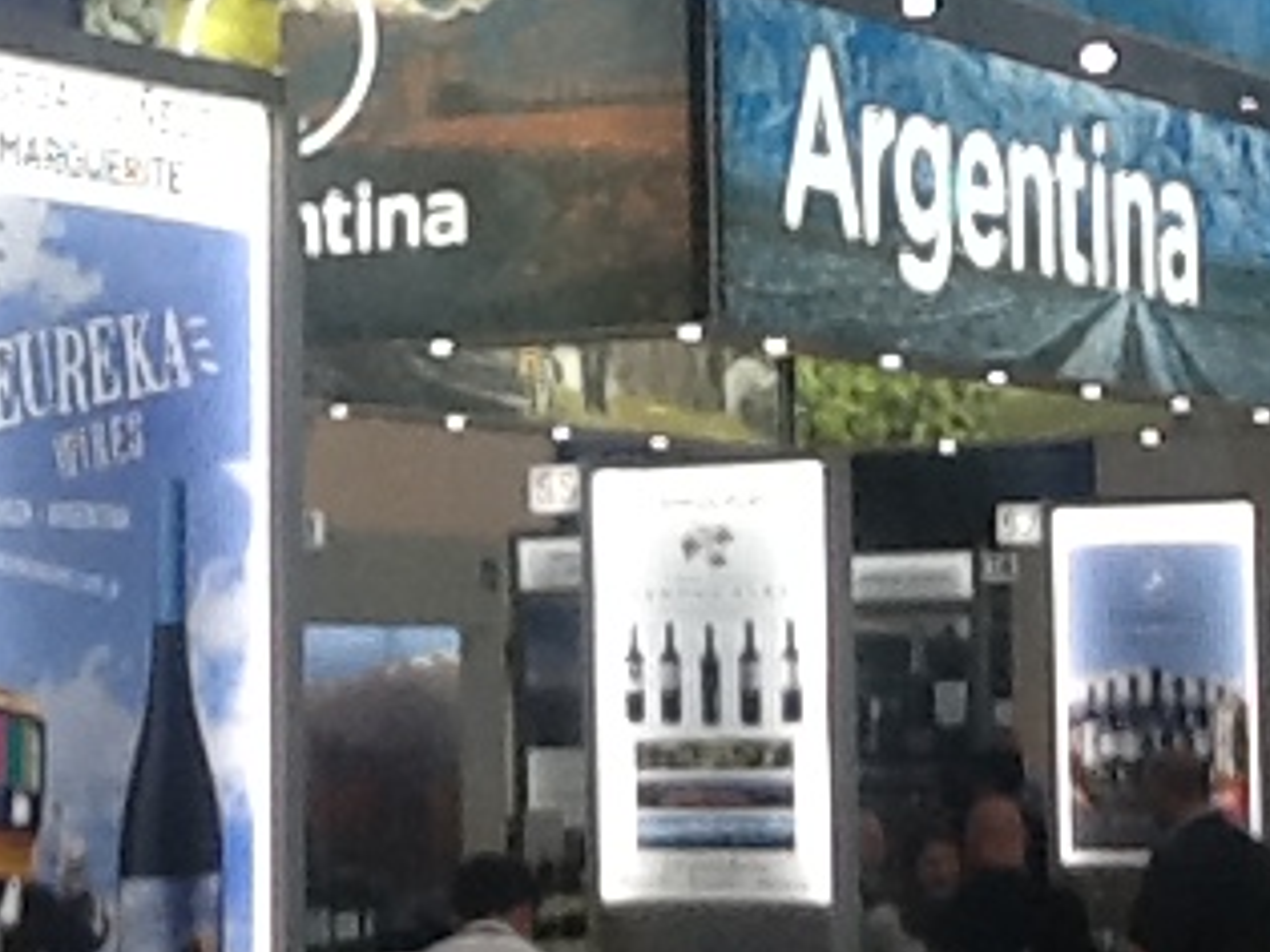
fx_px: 4914
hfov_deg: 14.6
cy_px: 581
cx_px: 153
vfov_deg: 11.1
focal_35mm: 134
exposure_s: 1/40
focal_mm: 2.03
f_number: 2.4
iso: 40
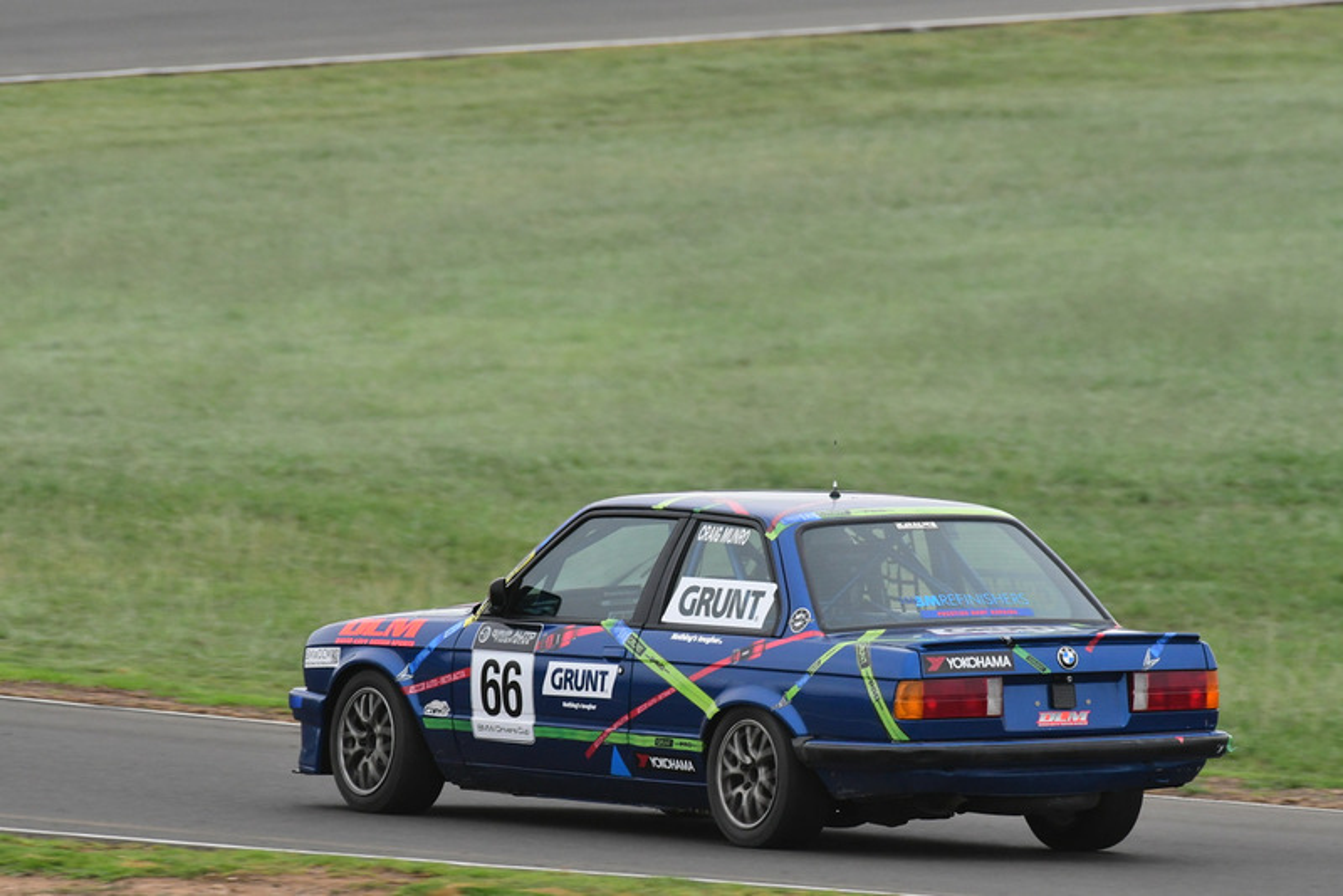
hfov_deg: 3.1
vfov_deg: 2.0
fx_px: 25189
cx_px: 672
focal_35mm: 675
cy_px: 448
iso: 1600
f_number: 9
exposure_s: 1/640
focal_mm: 450
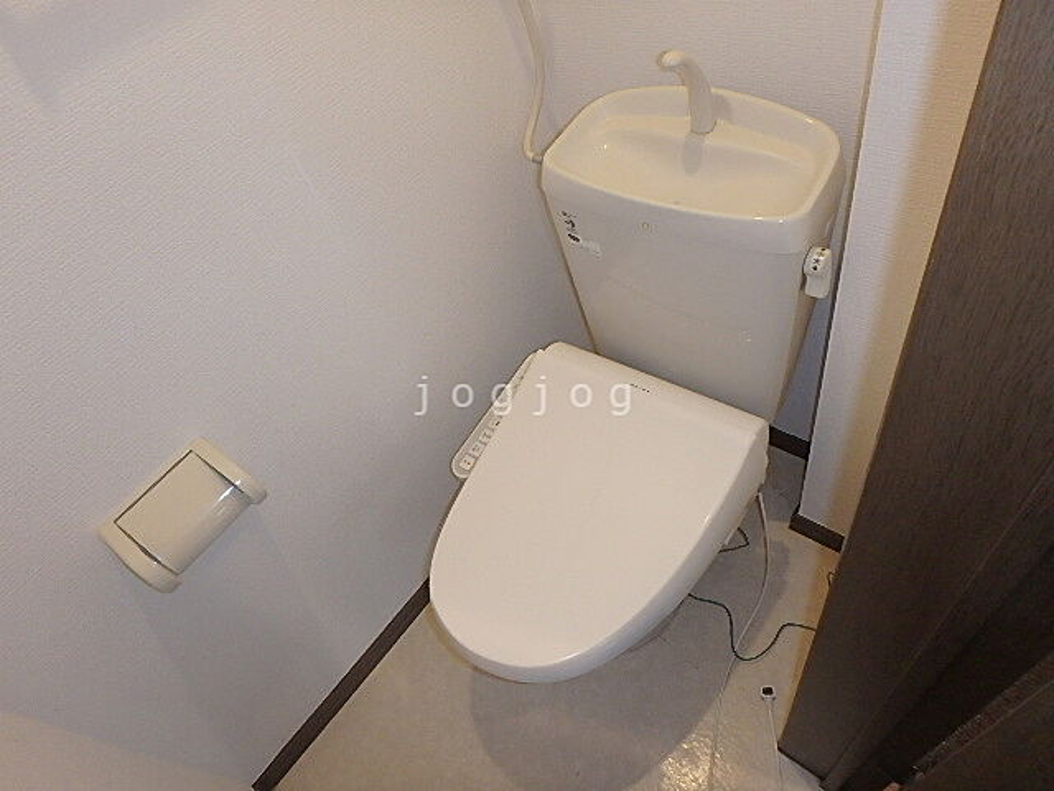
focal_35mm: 21
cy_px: 396
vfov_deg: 63.4
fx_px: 639
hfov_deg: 79.0
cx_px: 527
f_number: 3.5
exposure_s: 1/30
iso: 400
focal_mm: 3.7
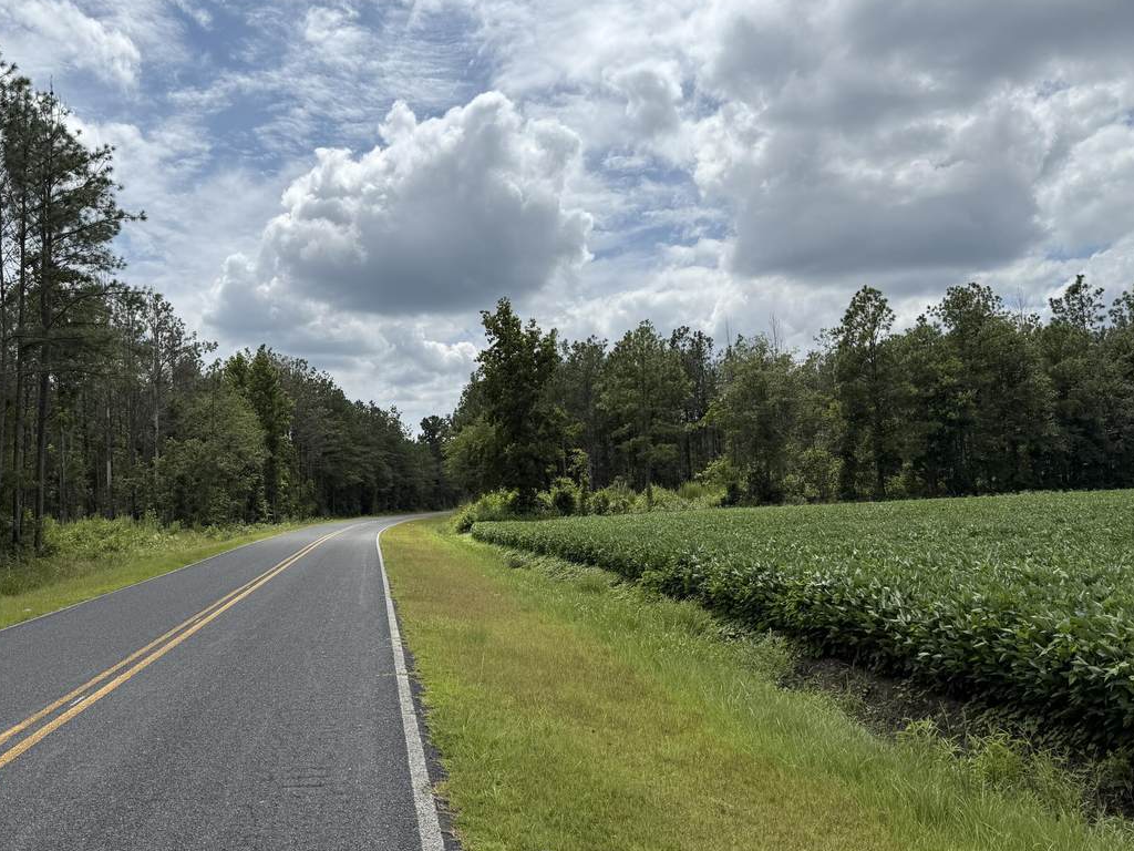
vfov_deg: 46.7
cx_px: 467
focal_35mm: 30
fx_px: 983
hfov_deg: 59.6
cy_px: 470
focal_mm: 6.76
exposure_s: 1/10309
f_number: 1.78
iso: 80
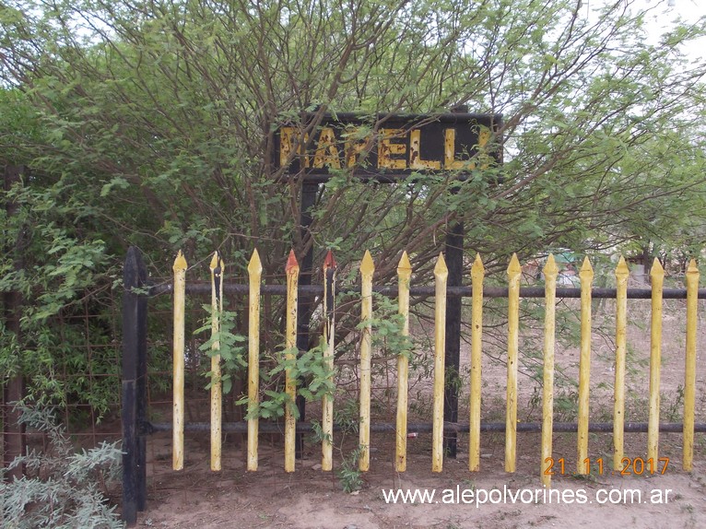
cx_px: 353
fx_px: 877
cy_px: 264
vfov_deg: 33.6
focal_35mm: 43
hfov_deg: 43.9
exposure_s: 1/250
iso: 80
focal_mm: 6.1
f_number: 3.3
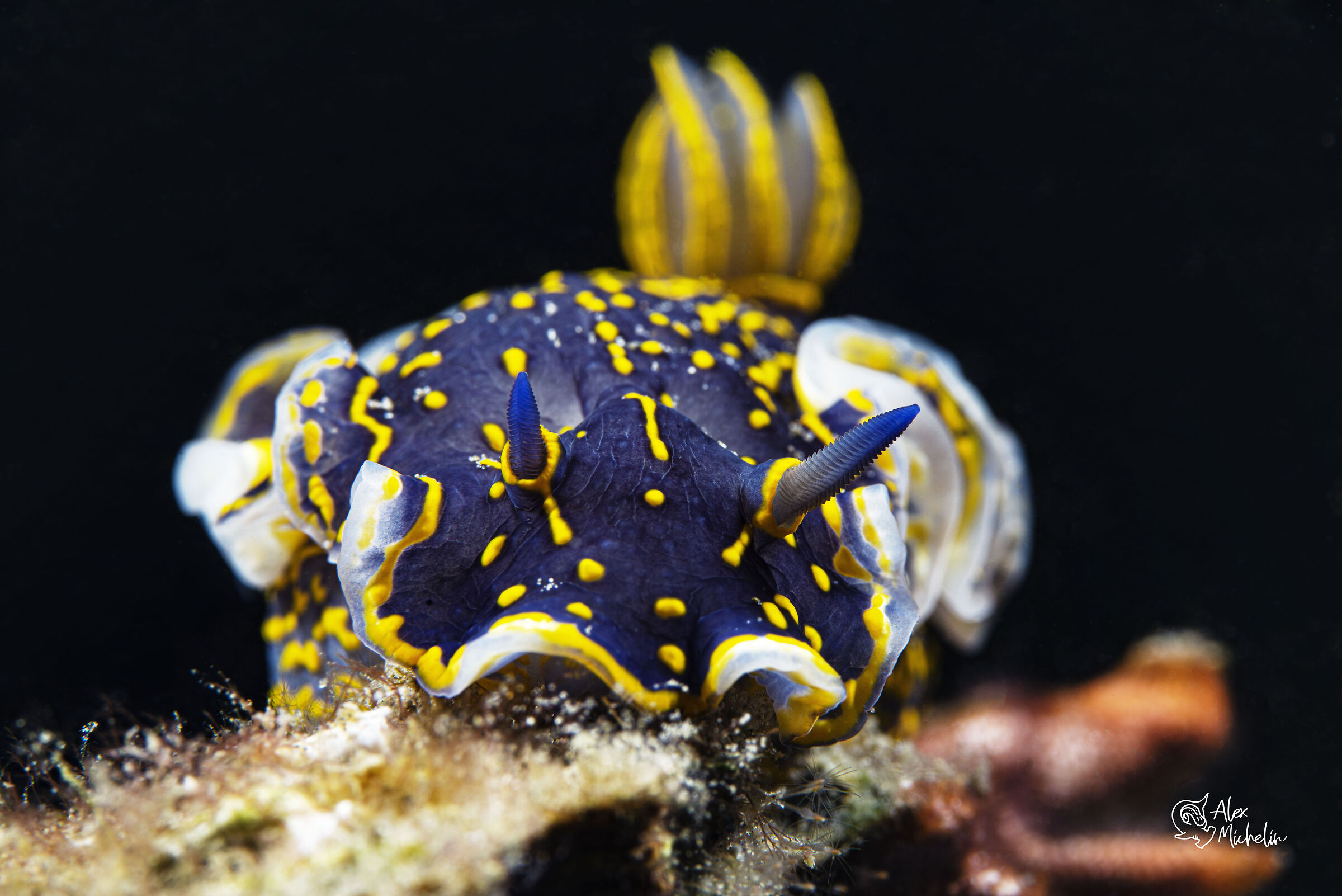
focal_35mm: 105
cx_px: 671
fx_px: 3915
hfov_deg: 19.4
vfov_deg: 13.1
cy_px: 448
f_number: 20
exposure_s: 1/125
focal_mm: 105
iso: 100
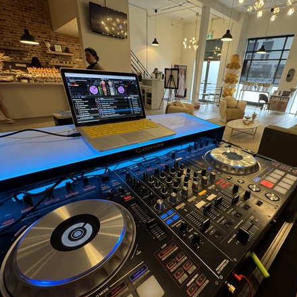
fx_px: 165
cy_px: 152
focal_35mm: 17
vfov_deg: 84.0
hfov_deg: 83.4
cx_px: 170
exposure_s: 1/60
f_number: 2.2
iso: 320
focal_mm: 2.22
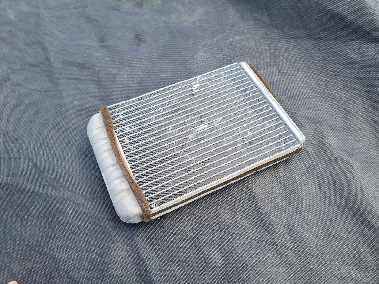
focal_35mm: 26
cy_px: 142
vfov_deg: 53.1
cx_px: 190
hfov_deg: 67.3
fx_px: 285
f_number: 1.8
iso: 50
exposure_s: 1/524
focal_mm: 5.4
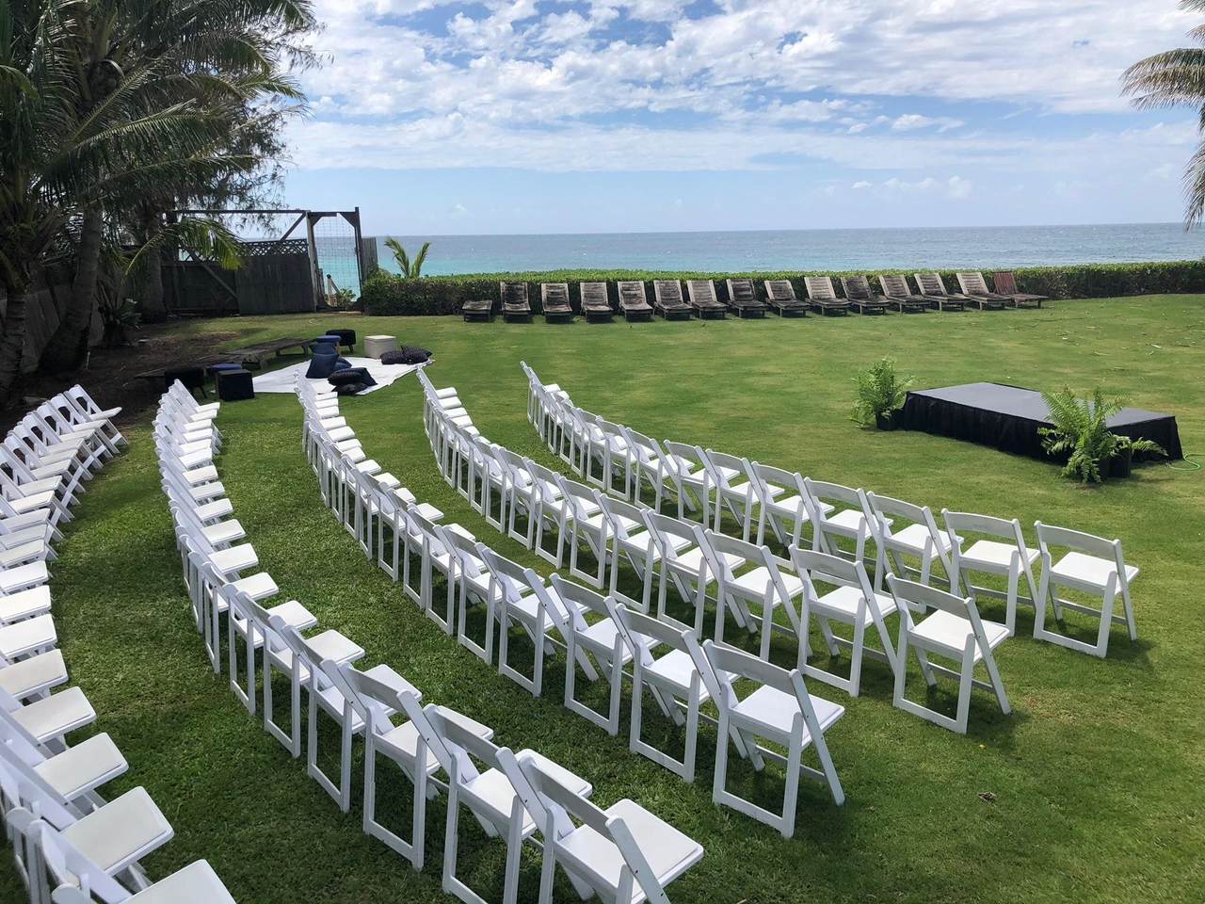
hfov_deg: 63.4
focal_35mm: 28
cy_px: 452
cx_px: 602
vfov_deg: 49.7
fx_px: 975
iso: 25
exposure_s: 1/2404
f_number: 1.8
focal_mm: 4
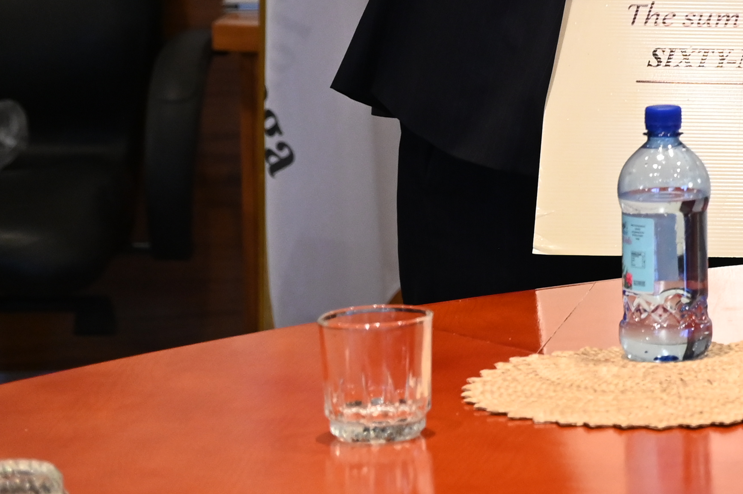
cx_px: 1284
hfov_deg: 8.9
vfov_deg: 6.1
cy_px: -296
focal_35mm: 223
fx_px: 4599
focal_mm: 64
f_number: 4
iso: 1800
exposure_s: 1/125
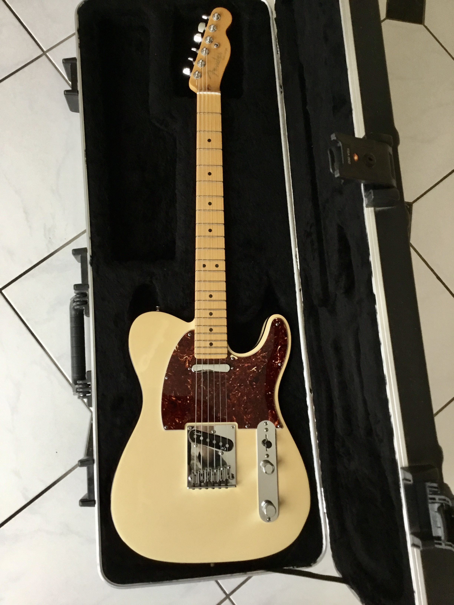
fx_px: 542
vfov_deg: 58.4
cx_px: 227
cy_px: 302
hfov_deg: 45.4
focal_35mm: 31
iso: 125
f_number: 2.4
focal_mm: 3.3
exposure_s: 1/33
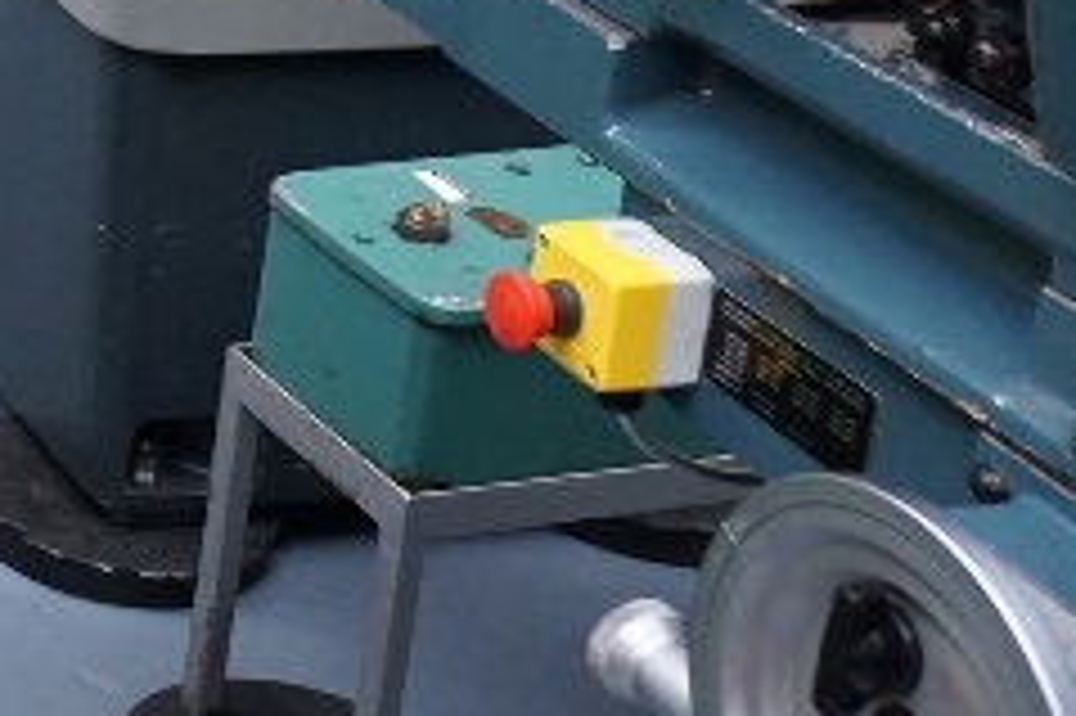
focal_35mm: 103
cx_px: -1053
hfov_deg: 15.8
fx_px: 3076
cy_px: -403
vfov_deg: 12.5
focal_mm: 16
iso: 1600
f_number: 3.5
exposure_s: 1/160
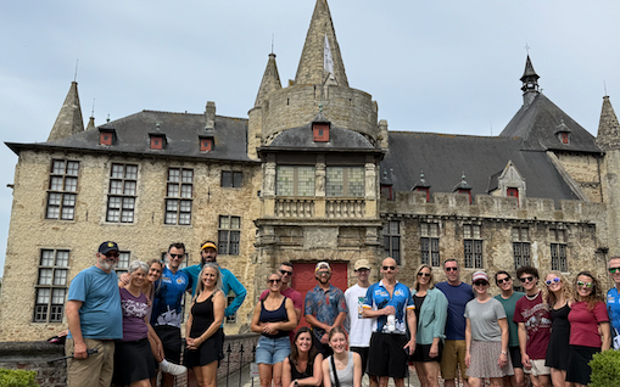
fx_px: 541
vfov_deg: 39.4
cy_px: 201
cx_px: 325
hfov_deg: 59.6
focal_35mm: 32
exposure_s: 1/4673
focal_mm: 6.76
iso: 80
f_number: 1.78
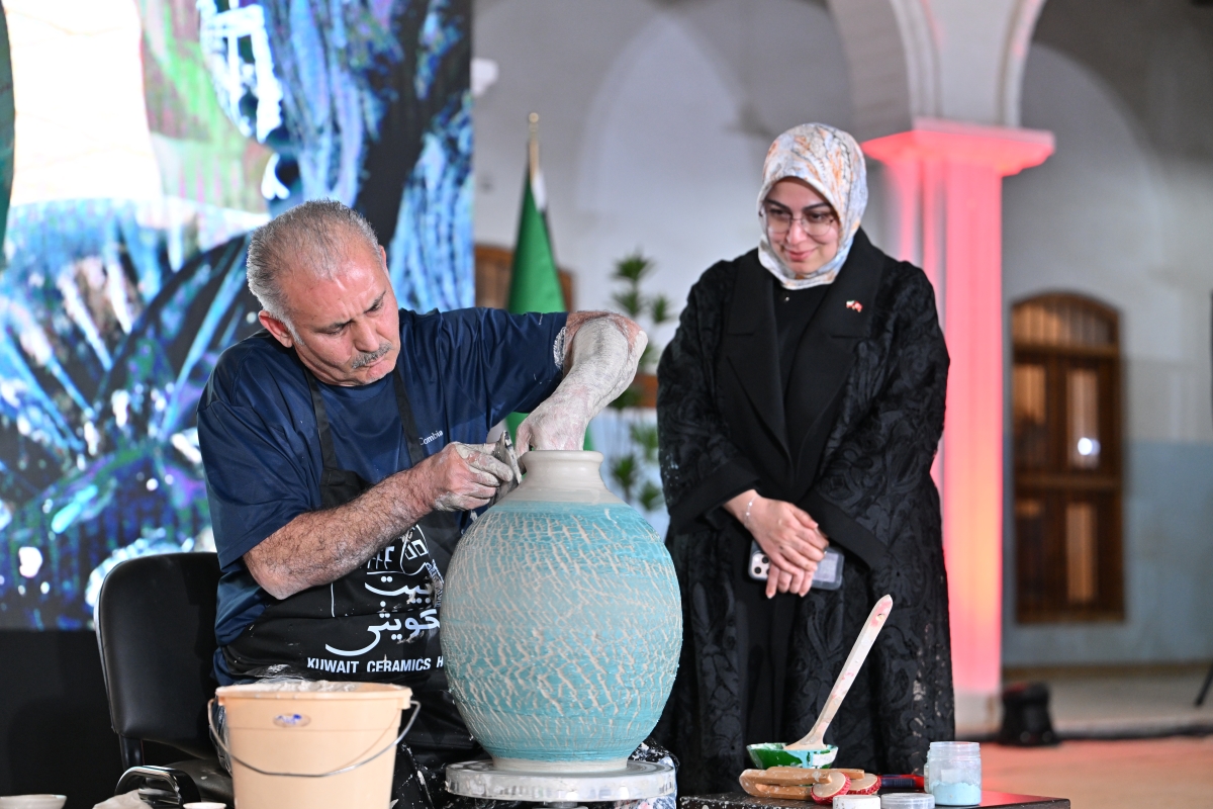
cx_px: 606
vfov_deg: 19.5
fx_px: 2358
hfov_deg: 28.8
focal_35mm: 70
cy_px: 404
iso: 1250
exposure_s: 1/320
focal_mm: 70
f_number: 3.2
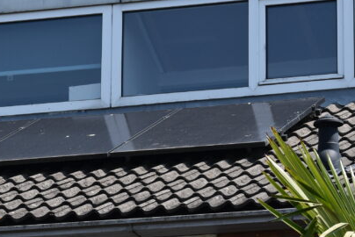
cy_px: 132
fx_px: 2625
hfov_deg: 7.7
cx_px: 72
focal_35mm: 266
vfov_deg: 5.2
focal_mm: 70
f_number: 8
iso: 200
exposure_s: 1/320
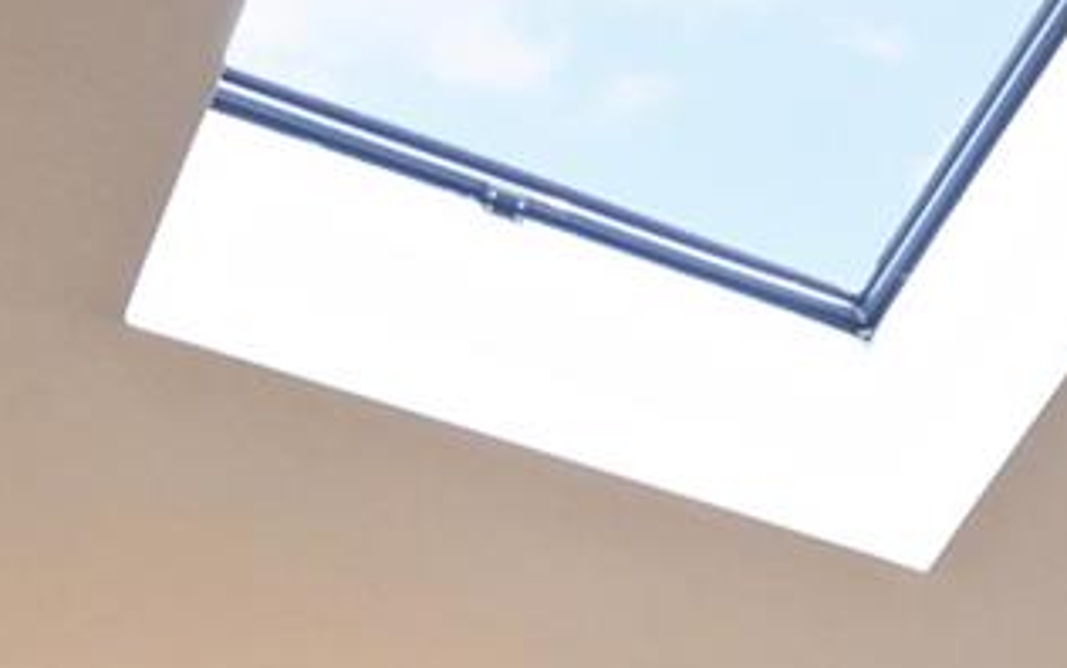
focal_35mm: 99
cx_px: 685
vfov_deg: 9.3
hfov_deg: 20.9
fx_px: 2881
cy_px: 2238
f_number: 7.1
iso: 400
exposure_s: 1/20
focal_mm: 10
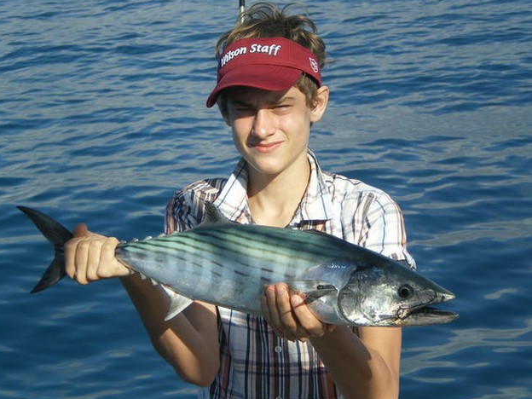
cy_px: 200
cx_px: 264
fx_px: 1675
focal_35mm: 109
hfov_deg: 18.0
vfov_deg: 13.6
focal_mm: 18.9
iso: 50
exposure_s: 1/320
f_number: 5.9
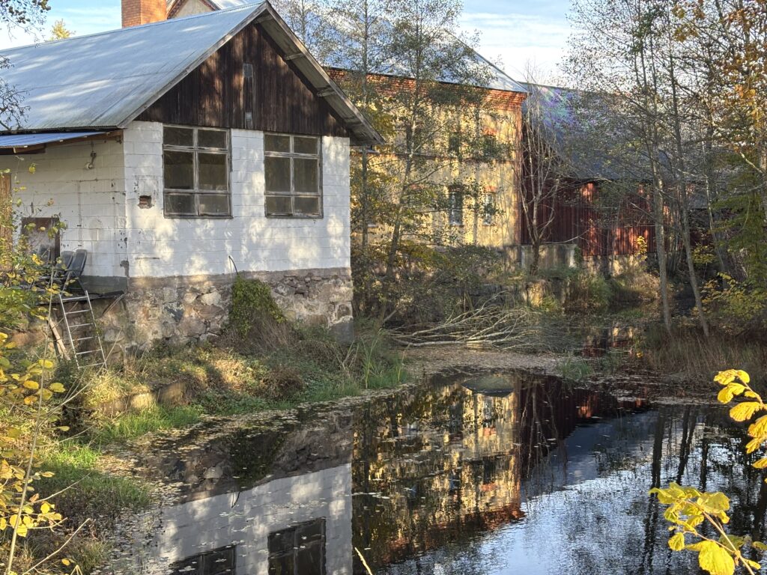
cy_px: 288
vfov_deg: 28.0
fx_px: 1152
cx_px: 384
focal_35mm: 52
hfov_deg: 36.8
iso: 32
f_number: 1.6
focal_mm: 5.96
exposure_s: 1/175
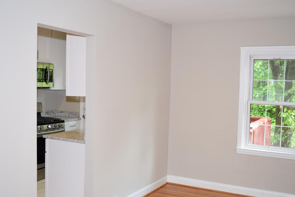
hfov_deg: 50.7
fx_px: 311
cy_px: 106
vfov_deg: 35.0
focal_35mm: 38
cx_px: 141
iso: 100
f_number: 3.5
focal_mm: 18
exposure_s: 1/25
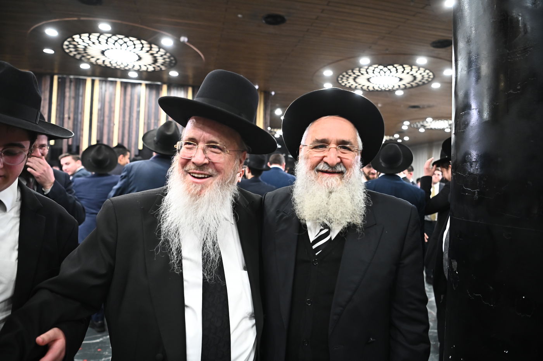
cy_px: 180
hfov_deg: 73.8
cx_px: 272
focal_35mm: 24
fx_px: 362
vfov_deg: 53.1
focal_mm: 24
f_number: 2.8
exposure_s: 1/250
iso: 2000
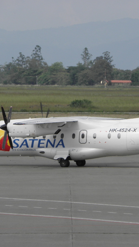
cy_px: 123
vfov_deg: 4.1
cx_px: 85
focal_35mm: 529
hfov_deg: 2.3
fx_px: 3468
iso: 64
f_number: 5
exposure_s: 1/500
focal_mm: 64.61
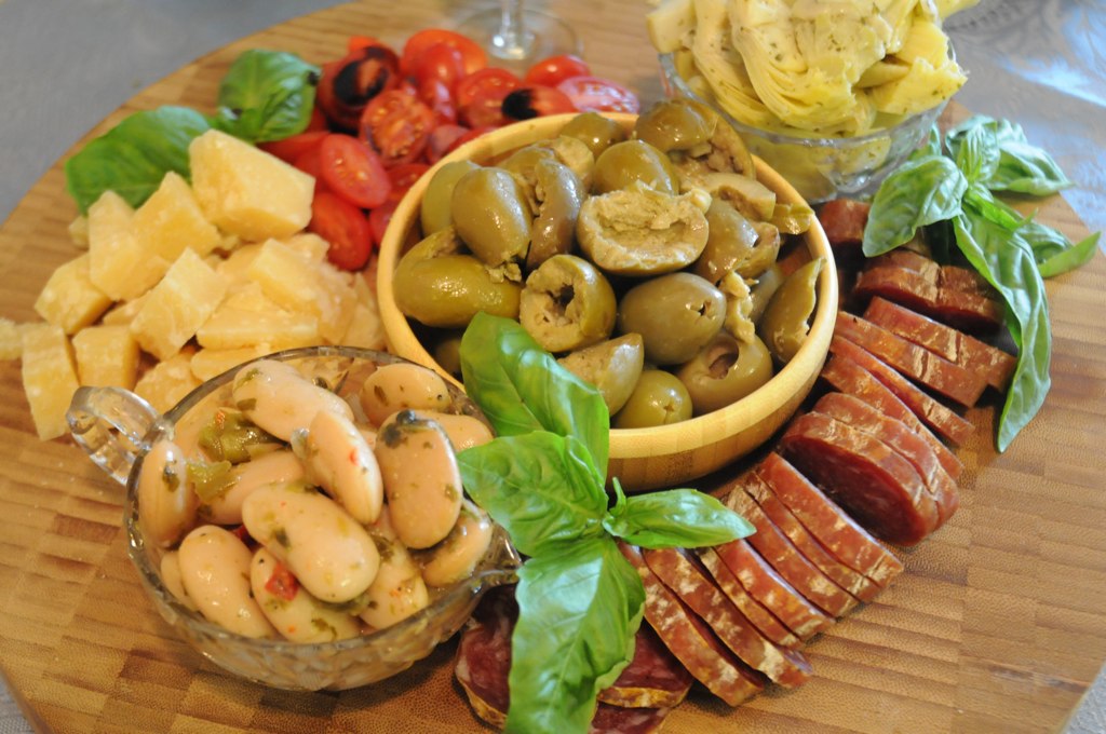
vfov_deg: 25.7
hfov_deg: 37.9
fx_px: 1611
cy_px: 367
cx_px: 553
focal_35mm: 52
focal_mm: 35
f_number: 4.2
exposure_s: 1/20
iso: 1600
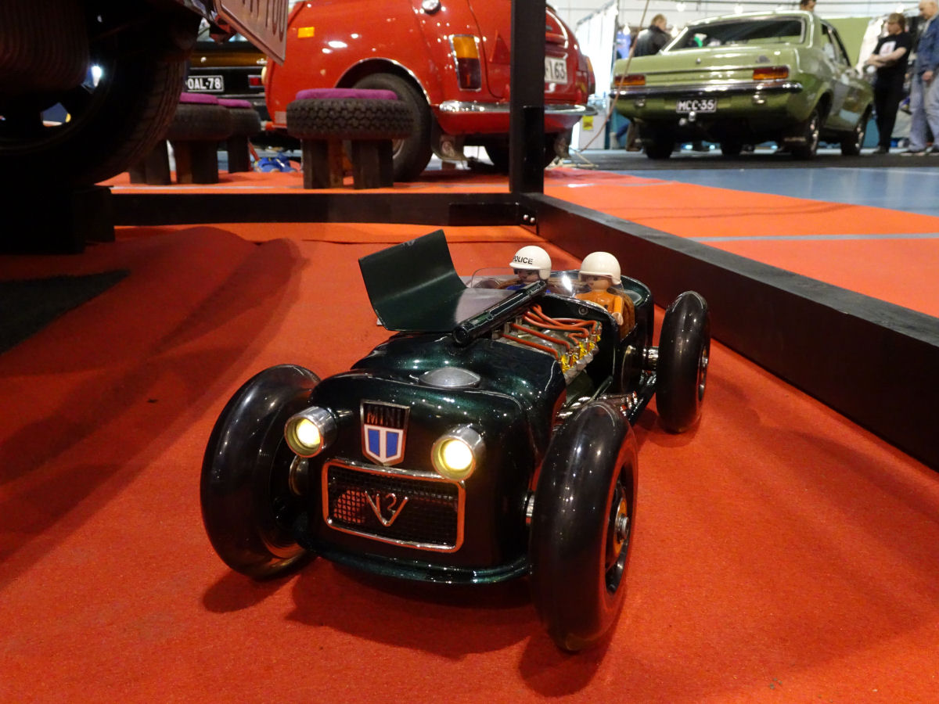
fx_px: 787
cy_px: 352
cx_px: 470
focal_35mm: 29
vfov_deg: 48.2
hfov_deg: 61.7
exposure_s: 1/25
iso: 800
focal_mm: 4.92
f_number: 3.5
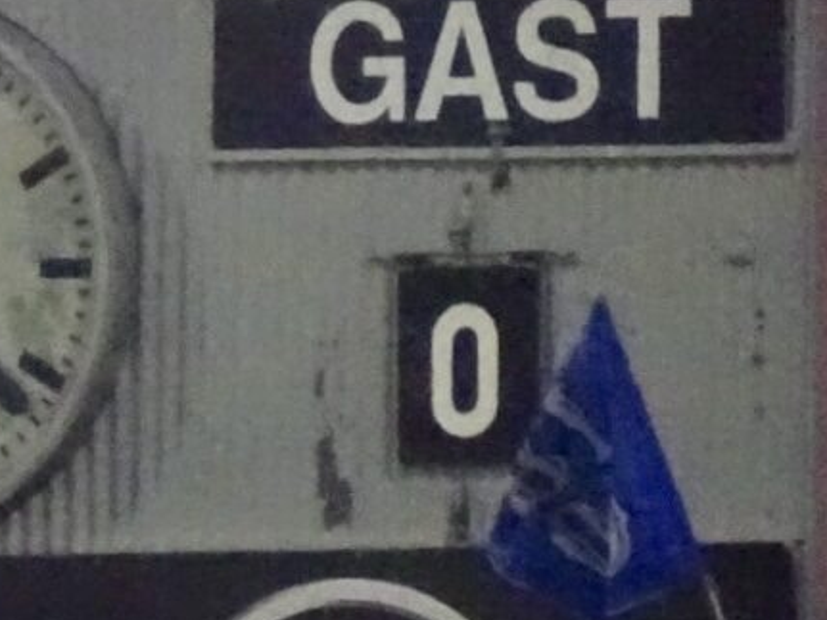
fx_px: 38859
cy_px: 568
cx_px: -348
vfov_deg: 0.9
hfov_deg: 1.2
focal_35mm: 1627
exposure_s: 1/40
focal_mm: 87.78
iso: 3200
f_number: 6.3
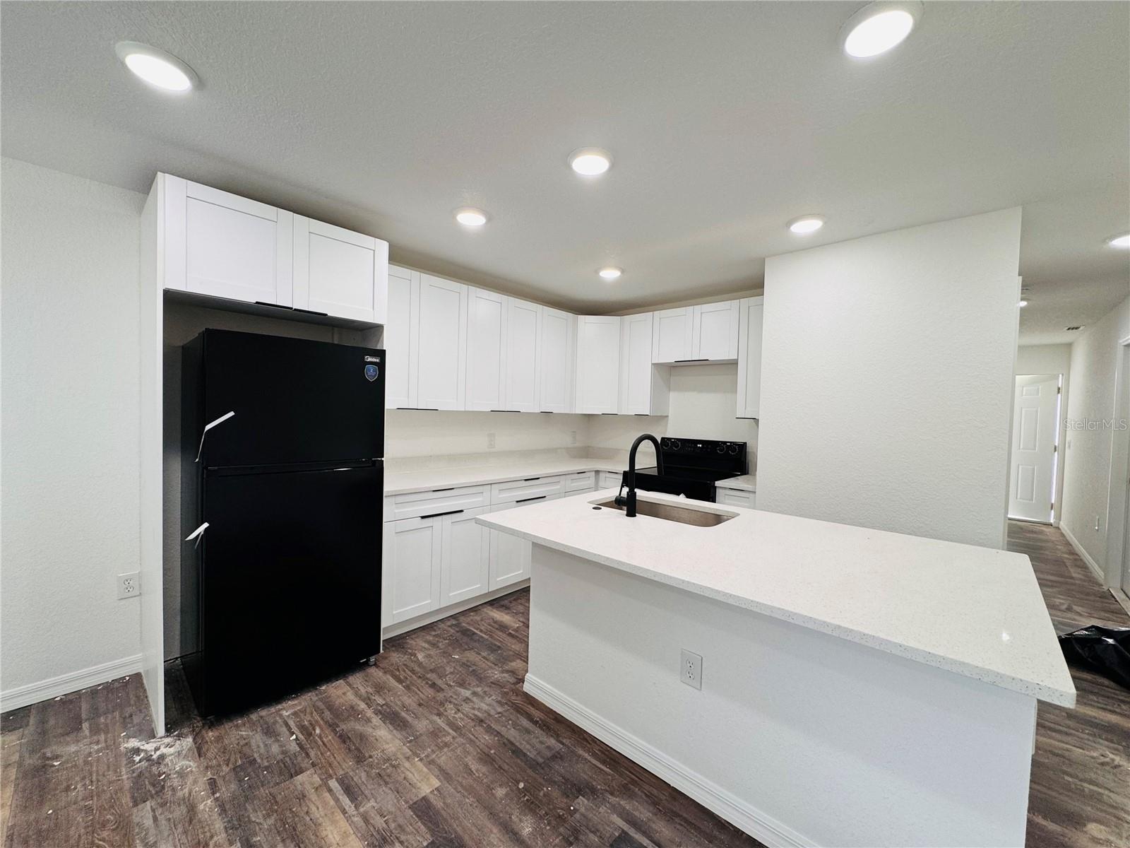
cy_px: 424
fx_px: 457
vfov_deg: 85.7
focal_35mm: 14
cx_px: 565
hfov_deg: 102.1
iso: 100
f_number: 2.2
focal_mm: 2.22
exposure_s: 1/120
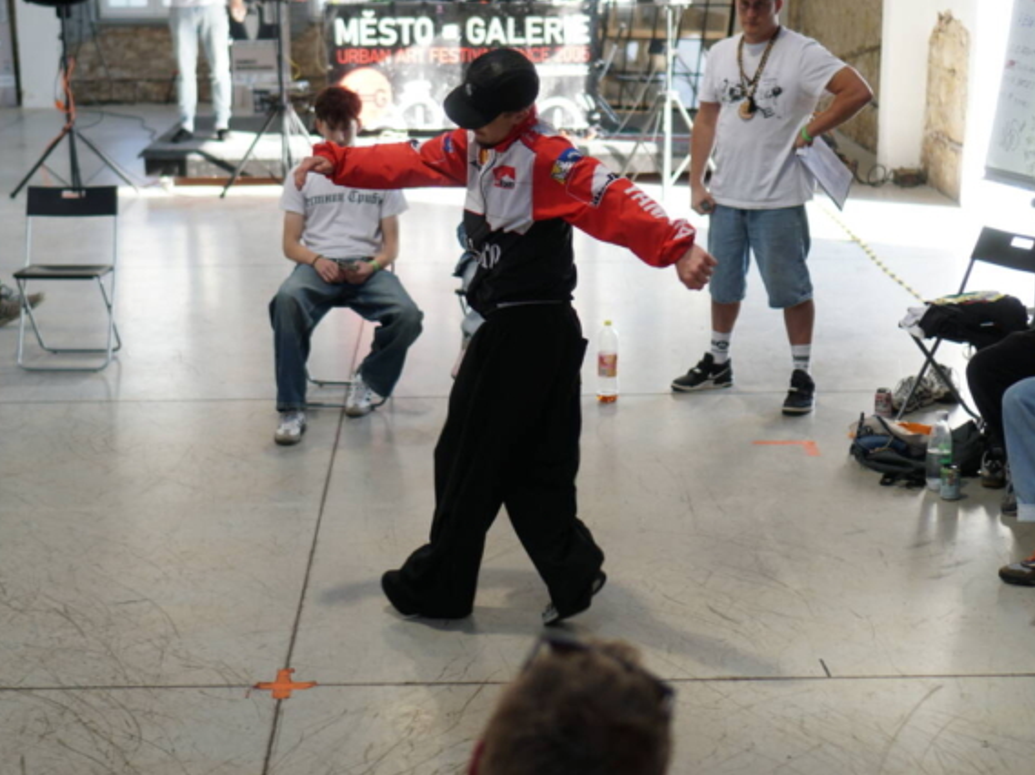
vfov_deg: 23.4
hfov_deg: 30.9
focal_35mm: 63
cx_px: 457
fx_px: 1870
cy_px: 384
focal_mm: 35
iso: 200
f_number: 2
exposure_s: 1/250
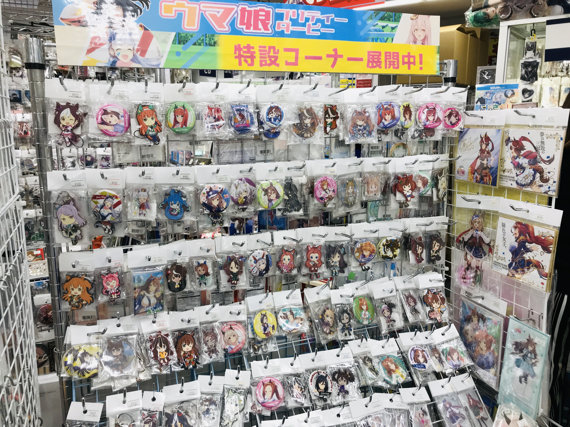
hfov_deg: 63.4
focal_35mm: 28
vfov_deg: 49.7
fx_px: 461
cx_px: 285
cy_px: 214
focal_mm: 3.99
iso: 40
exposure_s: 1/120
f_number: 1.8
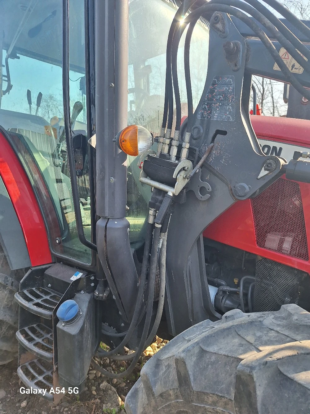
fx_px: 275
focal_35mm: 23
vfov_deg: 73.9
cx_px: 155
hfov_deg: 58.9
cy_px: 207
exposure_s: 1/500
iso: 40
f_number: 1.8
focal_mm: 5.54
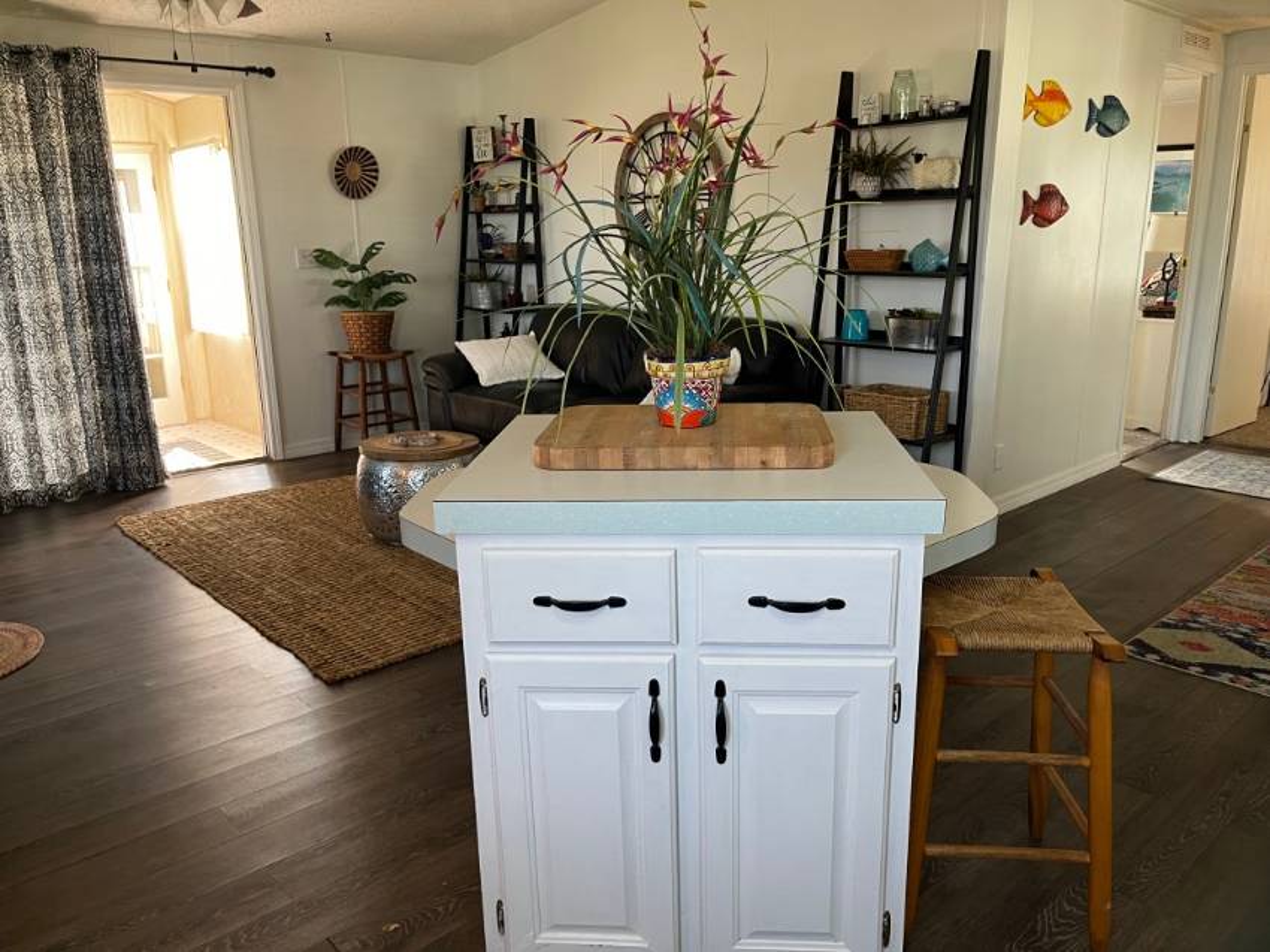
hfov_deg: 67.3
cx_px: 635
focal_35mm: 26
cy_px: 476
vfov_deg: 53.0
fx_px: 954
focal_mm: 5.1
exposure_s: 1/60
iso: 100
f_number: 1.6
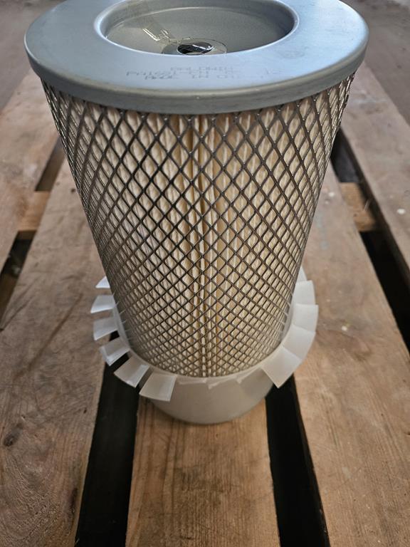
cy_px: 274
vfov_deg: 73.9
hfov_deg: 58.9
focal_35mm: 23
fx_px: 363
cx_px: 205
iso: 640
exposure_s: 1/33
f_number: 1.8
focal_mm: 5.4
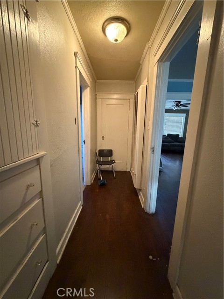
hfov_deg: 85.7
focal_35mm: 14
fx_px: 121
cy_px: 150
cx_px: 112
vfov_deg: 102.1
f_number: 2.2
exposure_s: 1/60
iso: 1250
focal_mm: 2.22
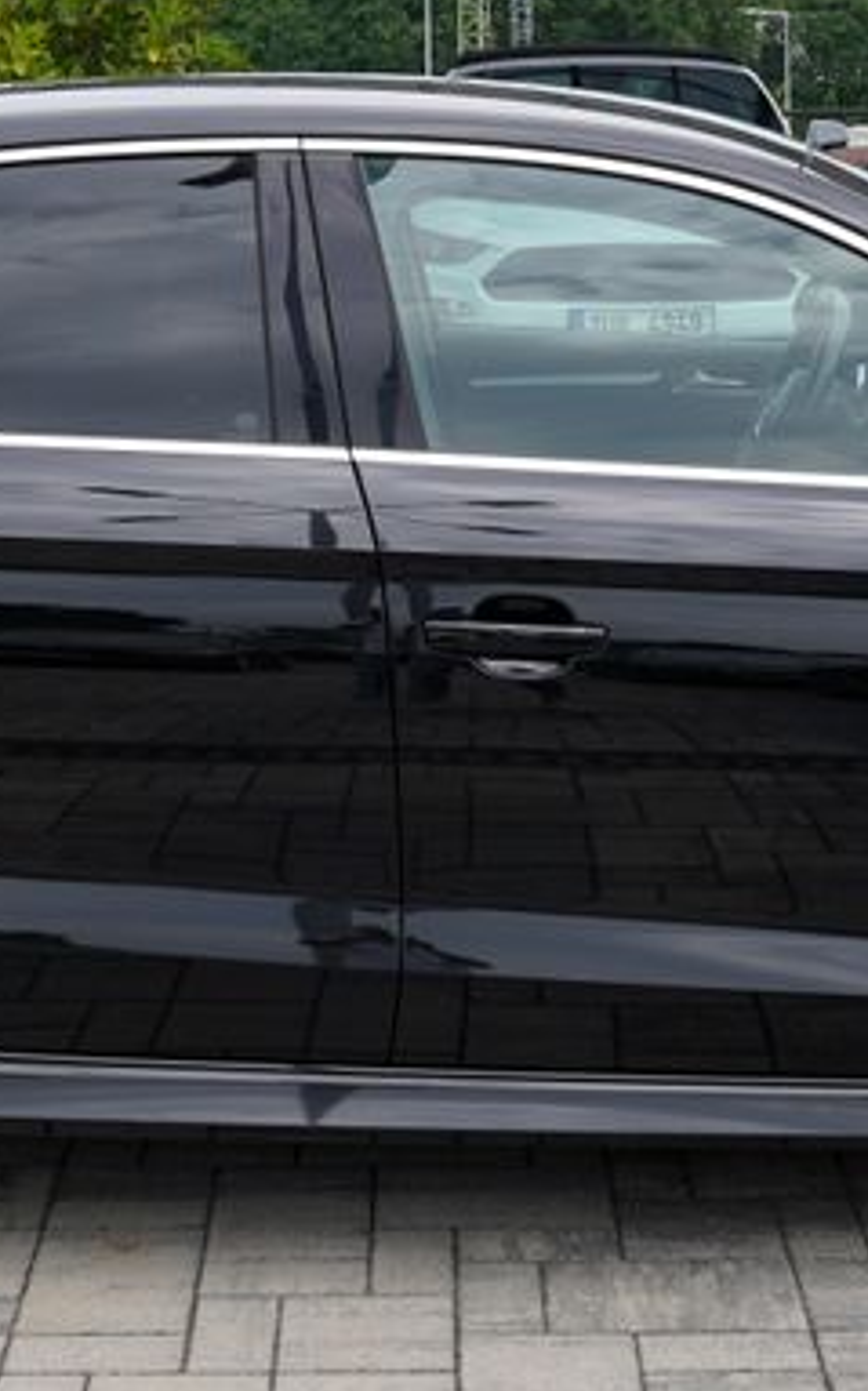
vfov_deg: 25.8
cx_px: 498
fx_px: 2993
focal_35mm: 79
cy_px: 321
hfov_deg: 16.5
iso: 100
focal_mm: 29
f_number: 7.1
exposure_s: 1/200
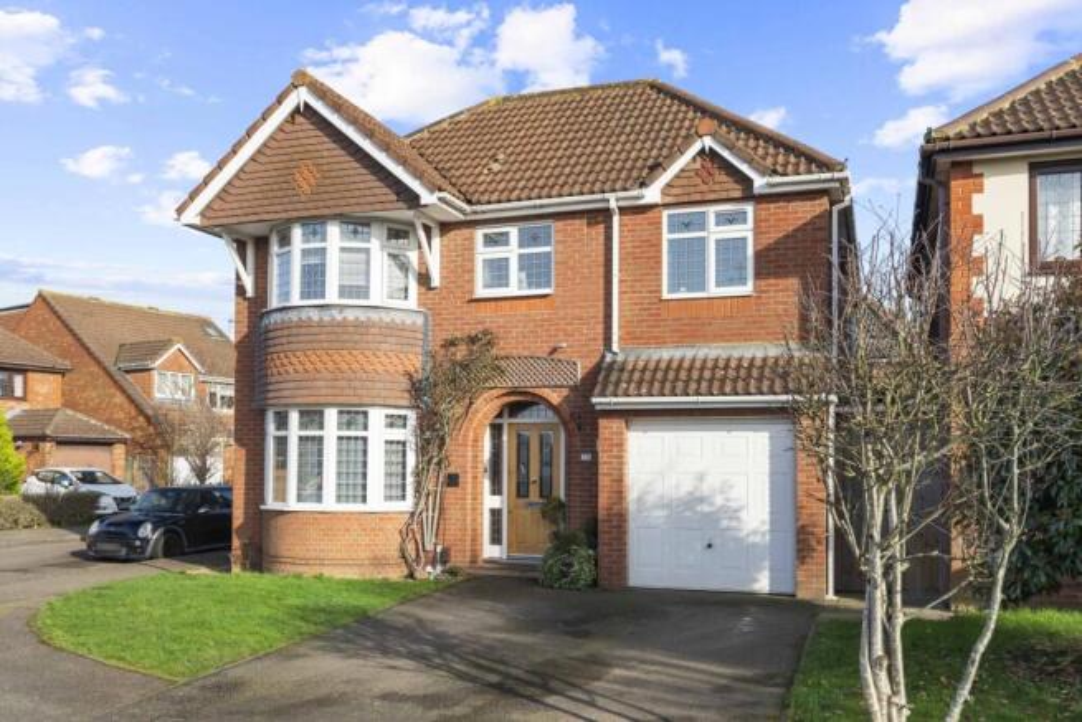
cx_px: 541
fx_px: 917
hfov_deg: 61.1
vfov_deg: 43.0
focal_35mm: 30
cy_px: 361
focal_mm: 30.5
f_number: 8
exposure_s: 1/200
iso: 320
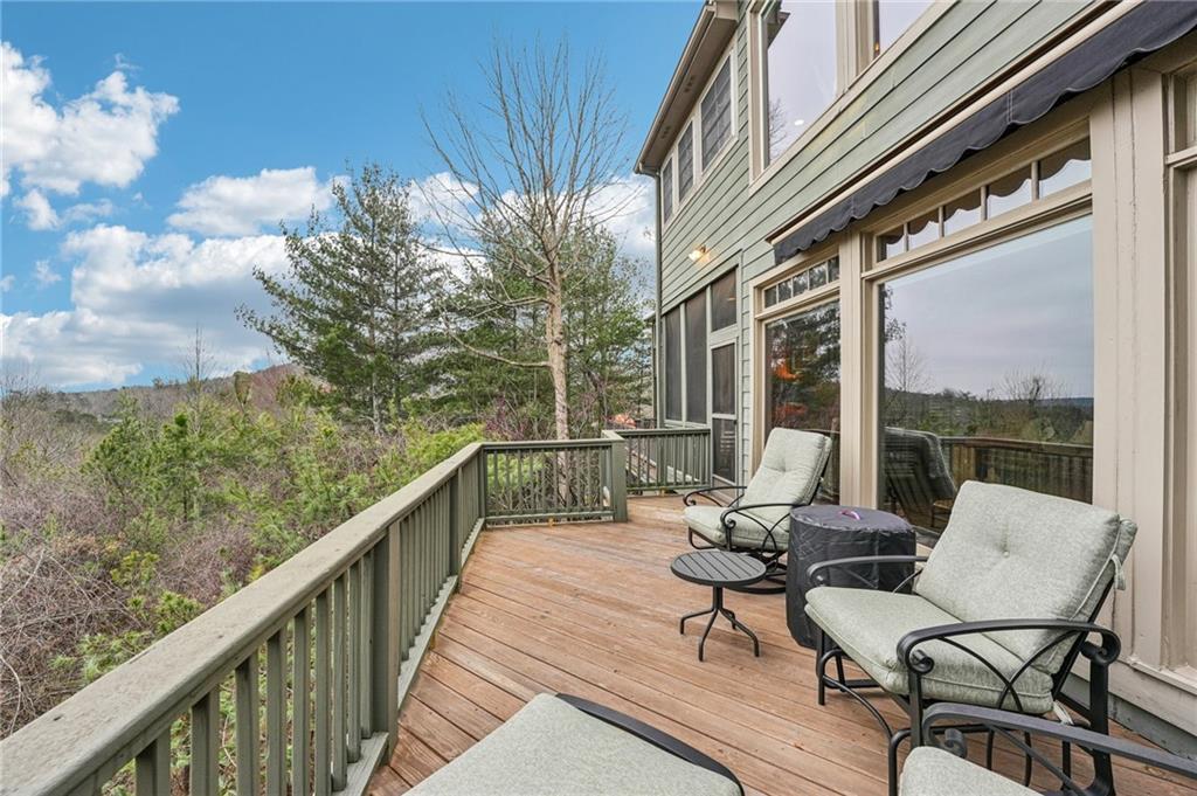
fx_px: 465
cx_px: 598
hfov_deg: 104.3
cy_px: 398
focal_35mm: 14
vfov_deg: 81.1
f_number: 8
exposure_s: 1/80
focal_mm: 14
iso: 320
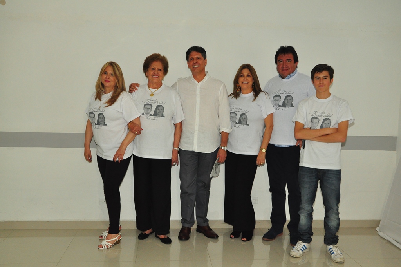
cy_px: 134
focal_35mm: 36
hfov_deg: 53.2
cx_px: 200
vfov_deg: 36.8
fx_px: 400
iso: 1250
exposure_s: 1/125
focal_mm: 24
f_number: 8
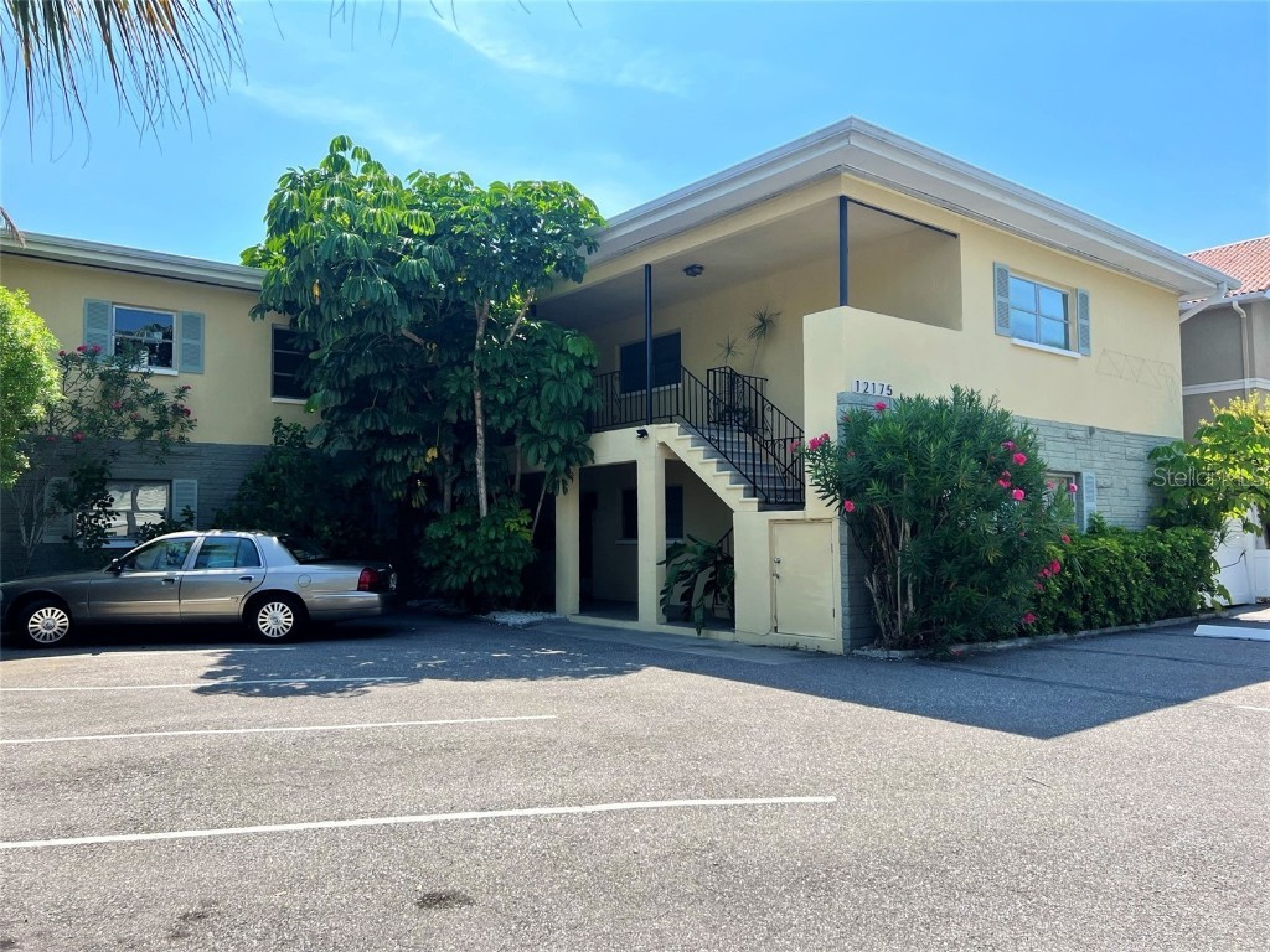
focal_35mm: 26
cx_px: 635
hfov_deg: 67.3
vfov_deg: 53.1
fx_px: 954
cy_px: 476
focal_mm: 5.7
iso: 50
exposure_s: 1/2513
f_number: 1.5
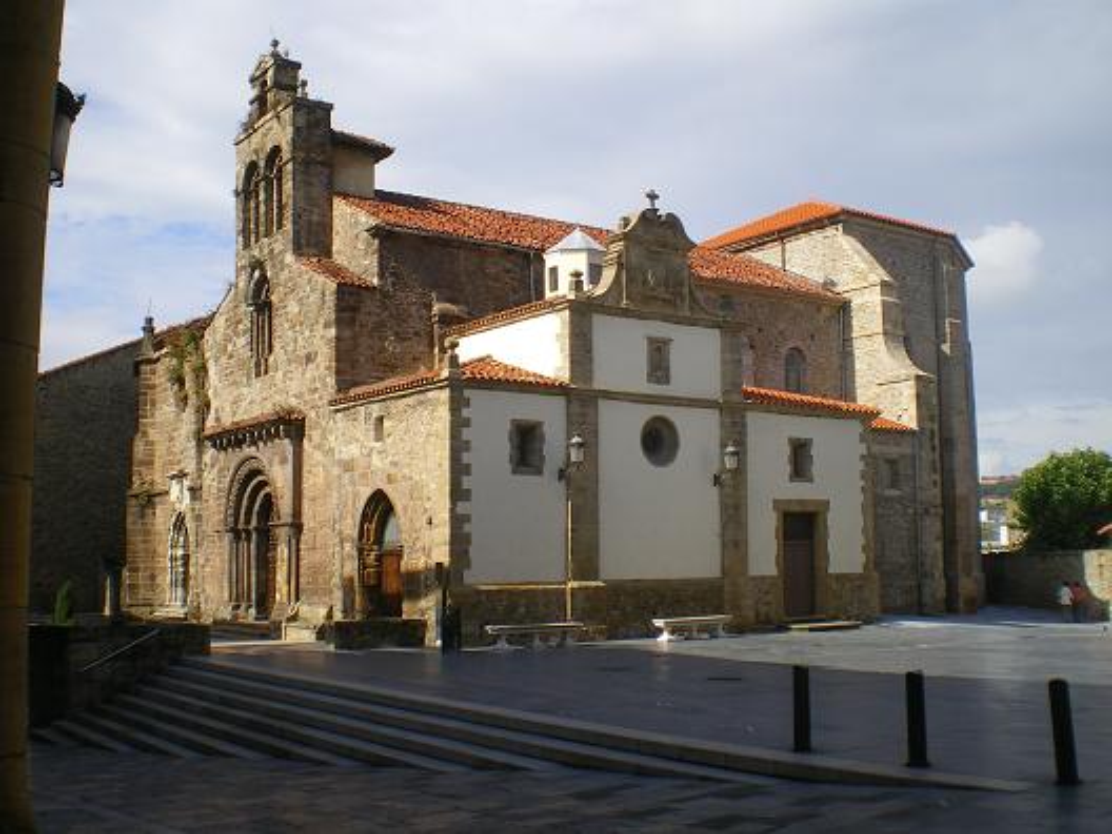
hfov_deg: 49.0
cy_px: 417
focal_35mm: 38
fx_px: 1221
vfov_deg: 37.7
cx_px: 556
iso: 64
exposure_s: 1/320
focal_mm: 6.3
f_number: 4.6
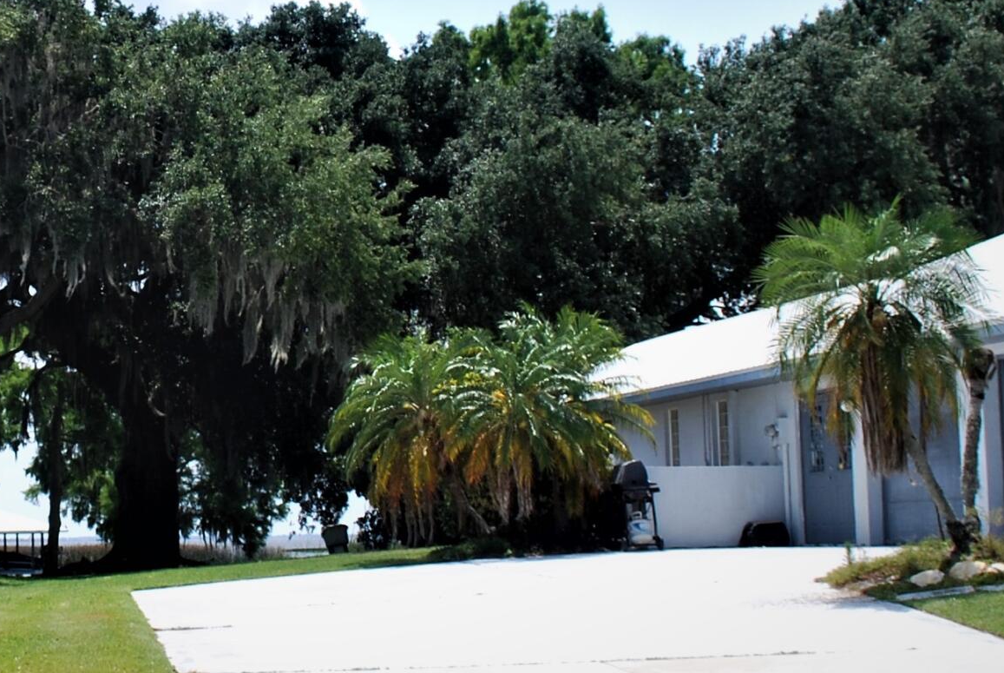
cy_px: 183
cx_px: 262
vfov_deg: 19.4
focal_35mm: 70
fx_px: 1955
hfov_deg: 28.4
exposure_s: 1/250
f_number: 8
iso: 100
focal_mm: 18
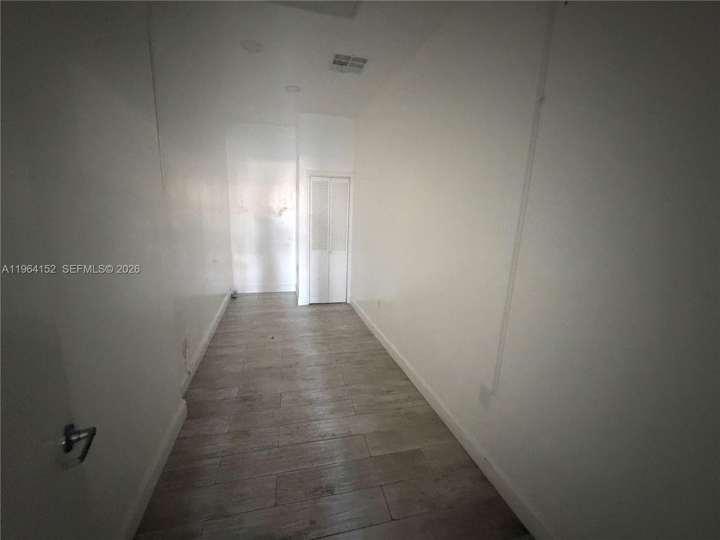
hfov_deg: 102.1
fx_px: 291
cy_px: 270
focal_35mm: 14
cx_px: 360
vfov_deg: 85.7
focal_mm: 2.22
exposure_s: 1/46
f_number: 2.2
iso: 1250
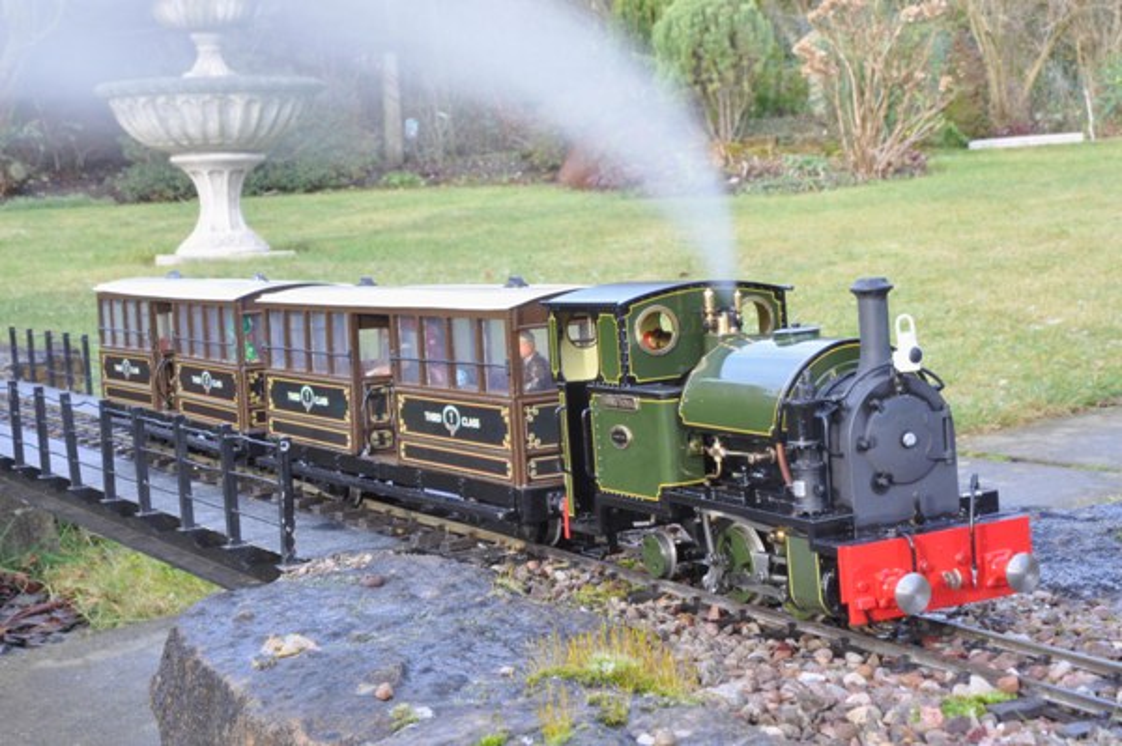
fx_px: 2149
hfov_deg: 29.3
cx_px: 561
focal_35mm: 69
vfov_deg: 19.7
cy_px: 373
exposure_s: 1/5
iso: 320
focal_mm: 46
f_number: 25
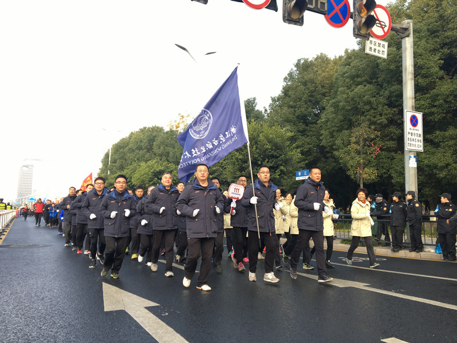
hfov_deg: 61.7
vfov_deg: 48.2
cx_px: 228
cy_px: 172
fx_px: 383
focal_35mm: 29
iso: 25
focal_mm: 4.15
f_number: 2.2
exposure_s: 1/137
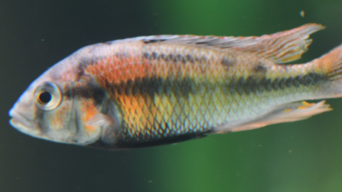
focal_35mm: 372
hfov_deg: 5.8
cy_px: 96
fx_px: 3372
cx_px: 186
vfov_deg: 3.3
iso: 500
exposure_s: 1/60
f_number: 4
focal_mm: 130
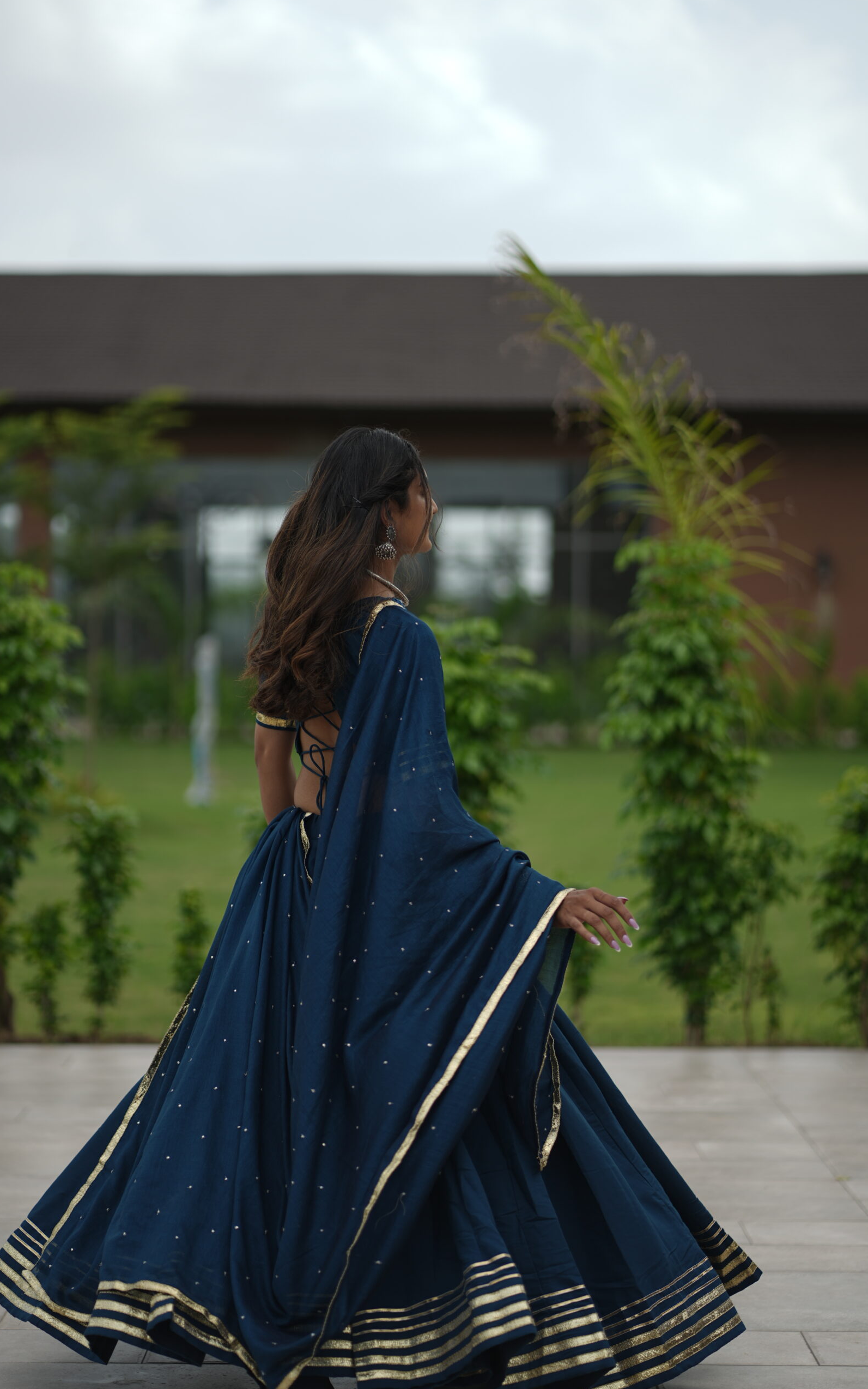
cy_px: 694
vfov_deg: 23.8
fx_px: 3293
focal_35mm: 87
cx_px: 406
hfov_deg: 15.0
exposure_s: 1/1250
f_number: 1.8
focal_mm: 85
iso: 50
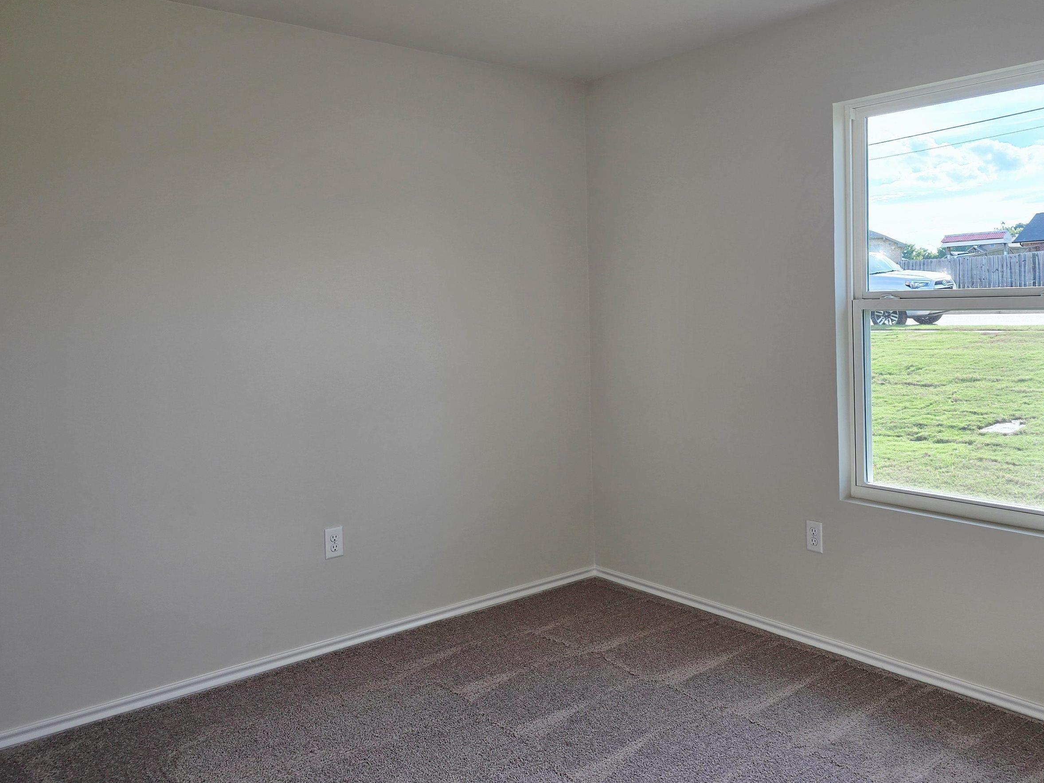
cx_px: 567
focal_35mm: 30
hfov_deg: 59.9
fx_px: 905
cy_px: 323
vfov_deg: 46.6
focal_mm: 6.3
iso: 12
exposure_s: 1/182
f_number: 1.7
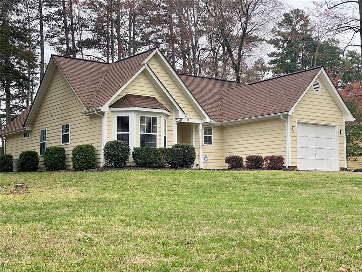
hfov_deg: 36.8
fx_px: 544
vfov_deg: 28.0
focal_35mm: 52
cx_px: 181
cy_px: 136
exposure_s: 1/505
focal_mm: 6
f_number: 2
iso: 20
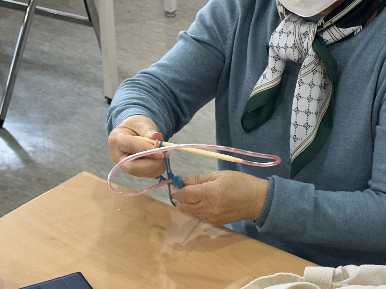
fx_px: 1193
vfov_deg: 13.8
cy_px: 180
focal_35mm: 107
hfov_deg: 18.3
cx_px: 286
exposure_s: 1/120
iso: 80
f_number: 1.78
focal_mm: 6.86
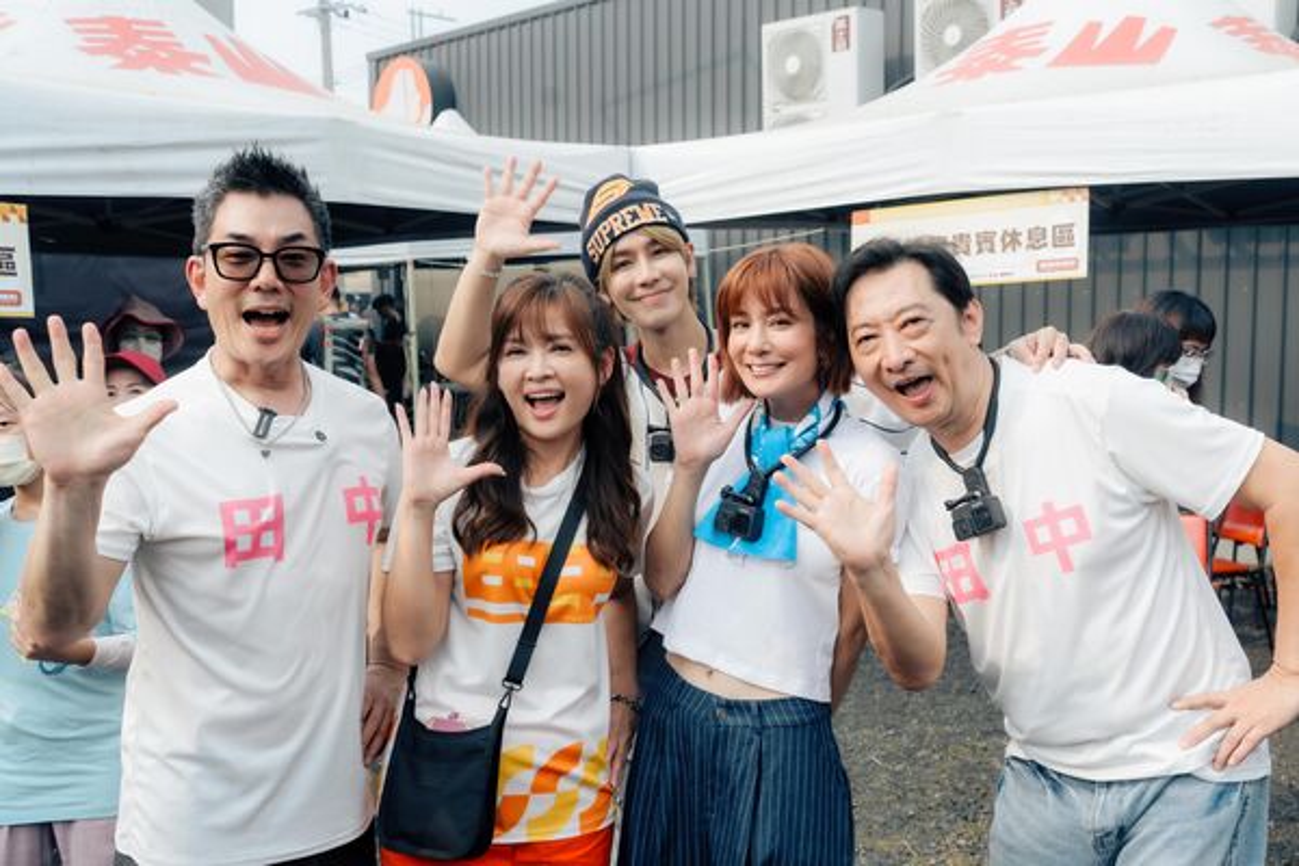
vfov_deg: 37.9
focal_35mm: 35
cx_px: 650
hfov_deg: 54.4
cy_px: 433
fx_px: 1263
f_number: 5.6
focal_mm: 35
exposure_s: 1/320
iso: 125
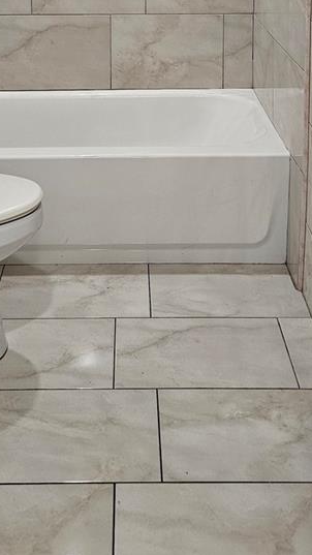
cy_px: -27
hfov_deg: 21.4
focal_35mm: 56
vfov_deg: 33.4
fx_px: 824
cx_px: 143
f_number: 1.7
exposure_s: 1/120
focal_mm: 6.3
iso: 160
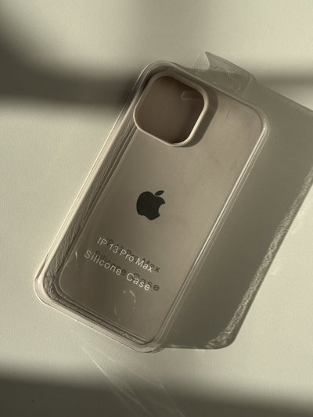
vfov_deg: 39.6
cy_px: 208
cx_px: 156
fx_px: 578
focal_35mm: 48
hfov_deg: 30.3
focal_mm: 6.76
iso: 64
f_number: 1.78
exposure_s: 1/4310
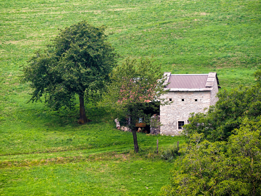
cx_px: 130
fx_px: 1855
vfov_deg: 6.0
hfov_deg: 8.0
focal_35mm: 246
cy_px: 98
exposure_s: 1/160
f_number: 6.3
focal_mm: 123
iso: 100
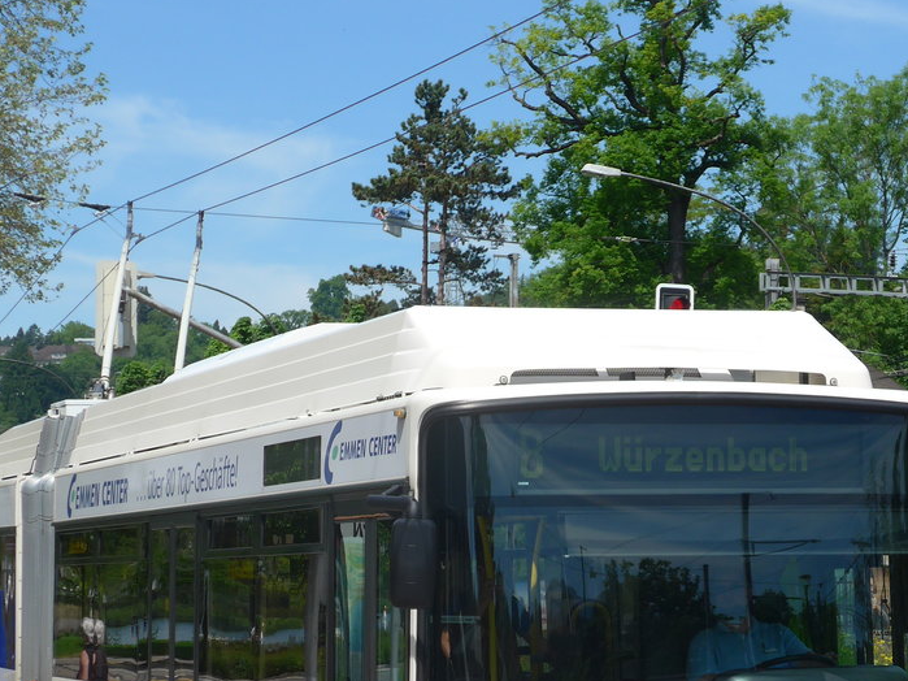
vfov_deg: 11.6
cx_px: 609
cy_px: 535
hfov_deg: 15.5
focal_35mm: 127
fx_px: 3331
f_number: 4.2
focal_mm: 15
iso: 80
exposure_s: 1/800
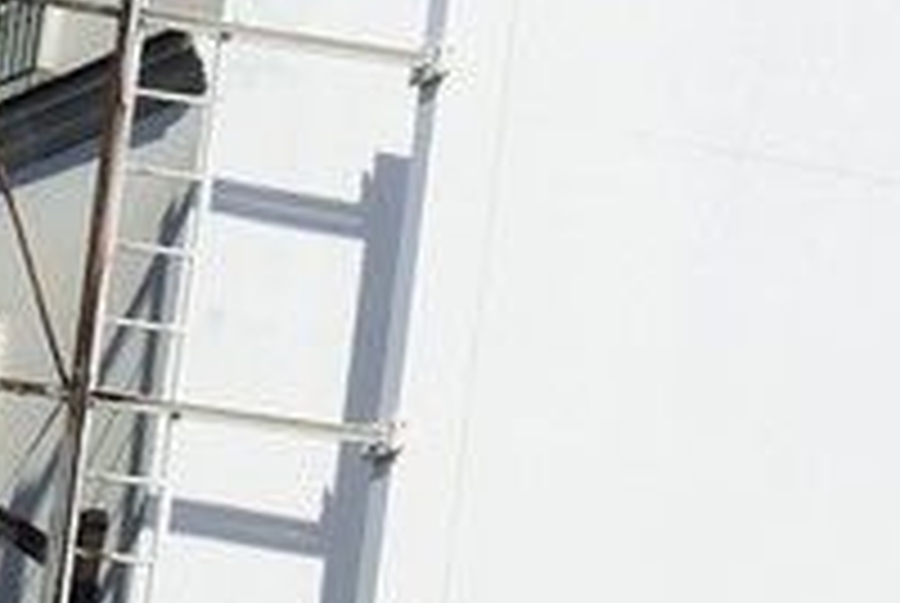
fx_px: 10390
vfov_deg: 3.3
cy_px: -927
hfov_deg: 4.7
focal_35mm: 415
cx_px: 3105
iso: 200
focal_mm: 52
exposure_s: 1/160
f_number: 14
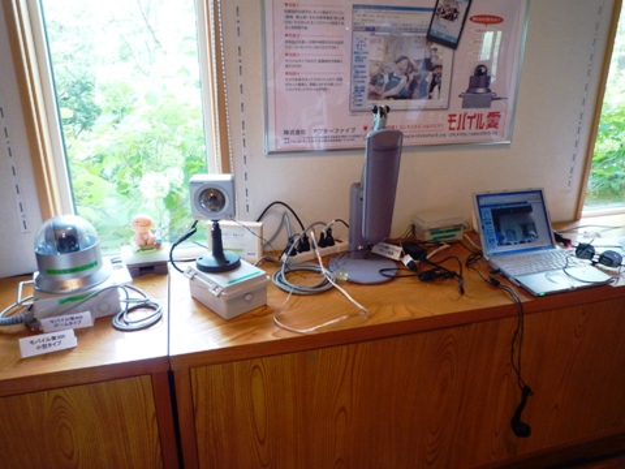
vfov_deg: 54.9
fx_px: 451
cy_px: 234
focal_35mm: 25
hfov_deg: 69.4
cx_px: 312
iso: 250
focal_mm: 4.4
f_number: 2.8
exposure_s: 1/30
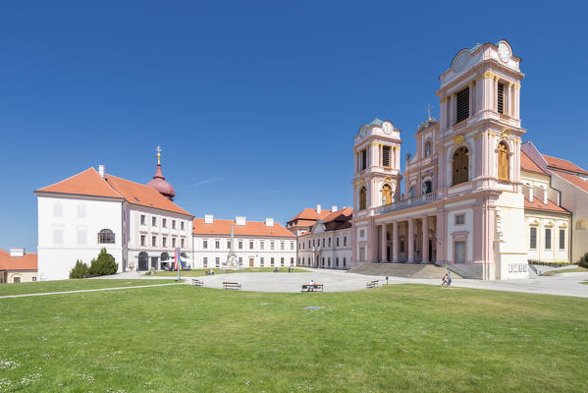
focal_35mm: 15
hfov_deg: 100.4
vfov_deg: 77.4
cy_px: 196
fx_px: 245
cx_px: 294
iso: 200
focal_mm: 15
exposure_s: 1/500
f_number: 9
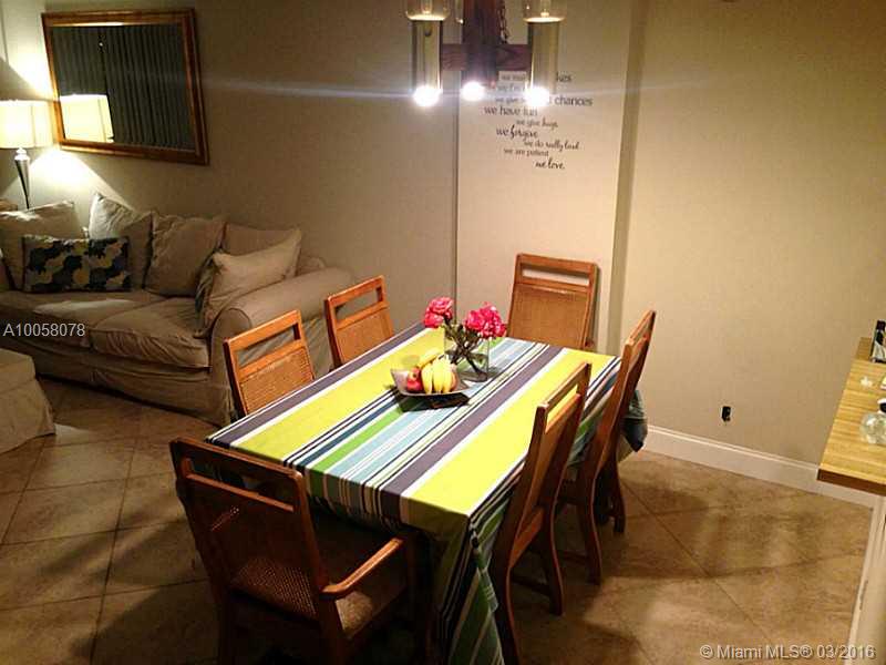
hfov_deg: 55.4
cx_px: 443
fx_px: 845
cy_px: 332
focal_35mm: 33
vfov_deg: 42.9
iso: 200
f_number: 2.4
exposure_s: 1/20
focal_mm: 4.12
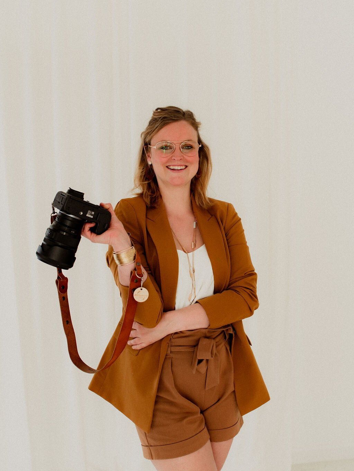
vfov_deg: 48.9
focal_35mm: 38
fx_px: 518
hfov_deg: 37.7
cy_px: 257
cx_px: 177
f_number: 3.5
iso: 400
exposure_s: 1/250
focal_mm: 35
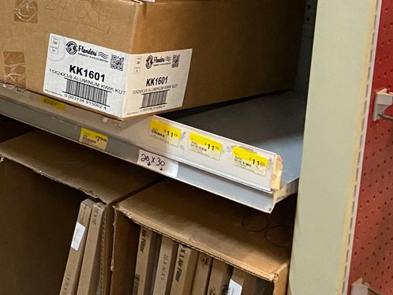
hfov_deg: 21.4
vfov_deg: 17.6
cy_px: -81
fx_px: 897
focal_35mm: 79
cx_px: -167
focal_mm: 4.25
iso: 500
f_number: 1.8
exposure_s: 1/40
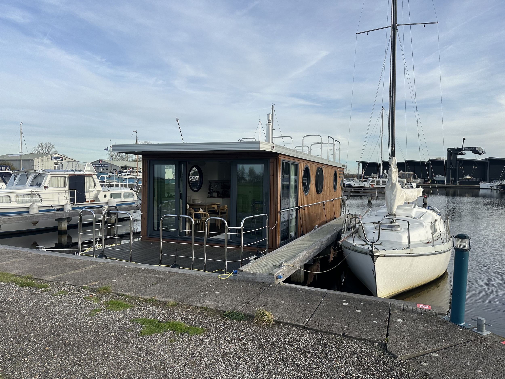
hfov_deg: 71.6
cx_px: 252
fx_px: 350
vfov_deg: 56.8
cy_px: 190
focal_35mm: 24
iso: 80
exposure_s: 1/3472
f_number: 1.78
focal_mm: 6.86
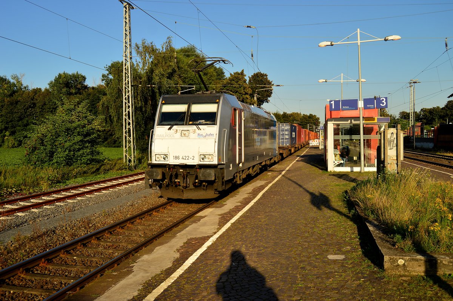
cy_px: 150
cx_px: 226
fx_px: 434
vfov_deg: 38.3
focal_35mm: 34
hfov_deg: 55.2
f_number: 6.3
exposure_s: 1/500
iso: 100
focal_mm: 23
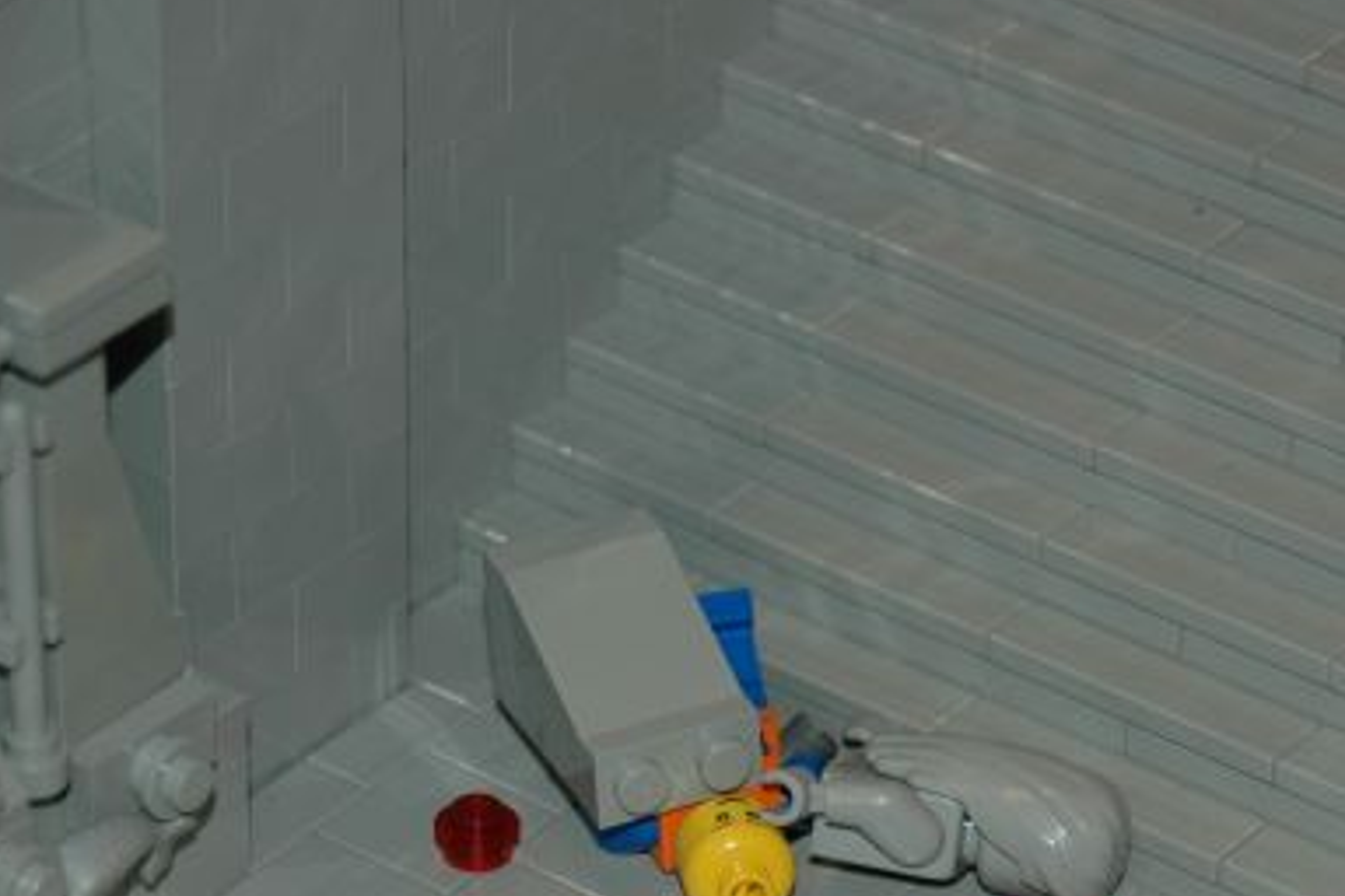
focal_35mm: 200
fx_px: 7472
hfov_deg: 10.3
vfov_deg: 6.9
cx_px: 851
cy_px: 690
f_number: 5.6
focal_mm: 80
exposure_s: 1/60
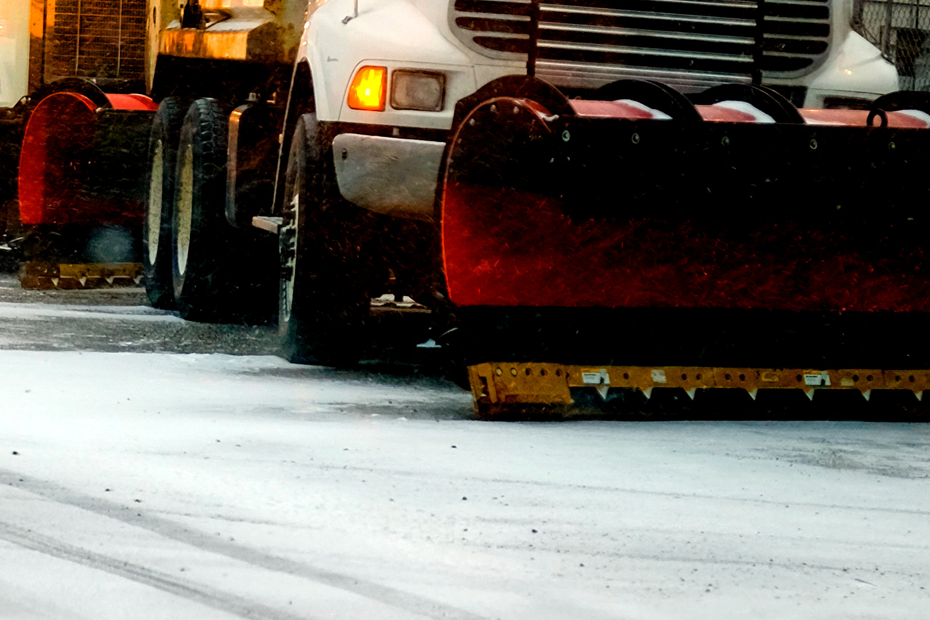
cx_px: -232
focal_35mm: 249
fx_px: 6432
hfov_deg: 8.2
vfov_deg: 5.5
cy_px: -18
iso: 200
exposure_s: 1/70
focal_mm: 55
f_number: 4
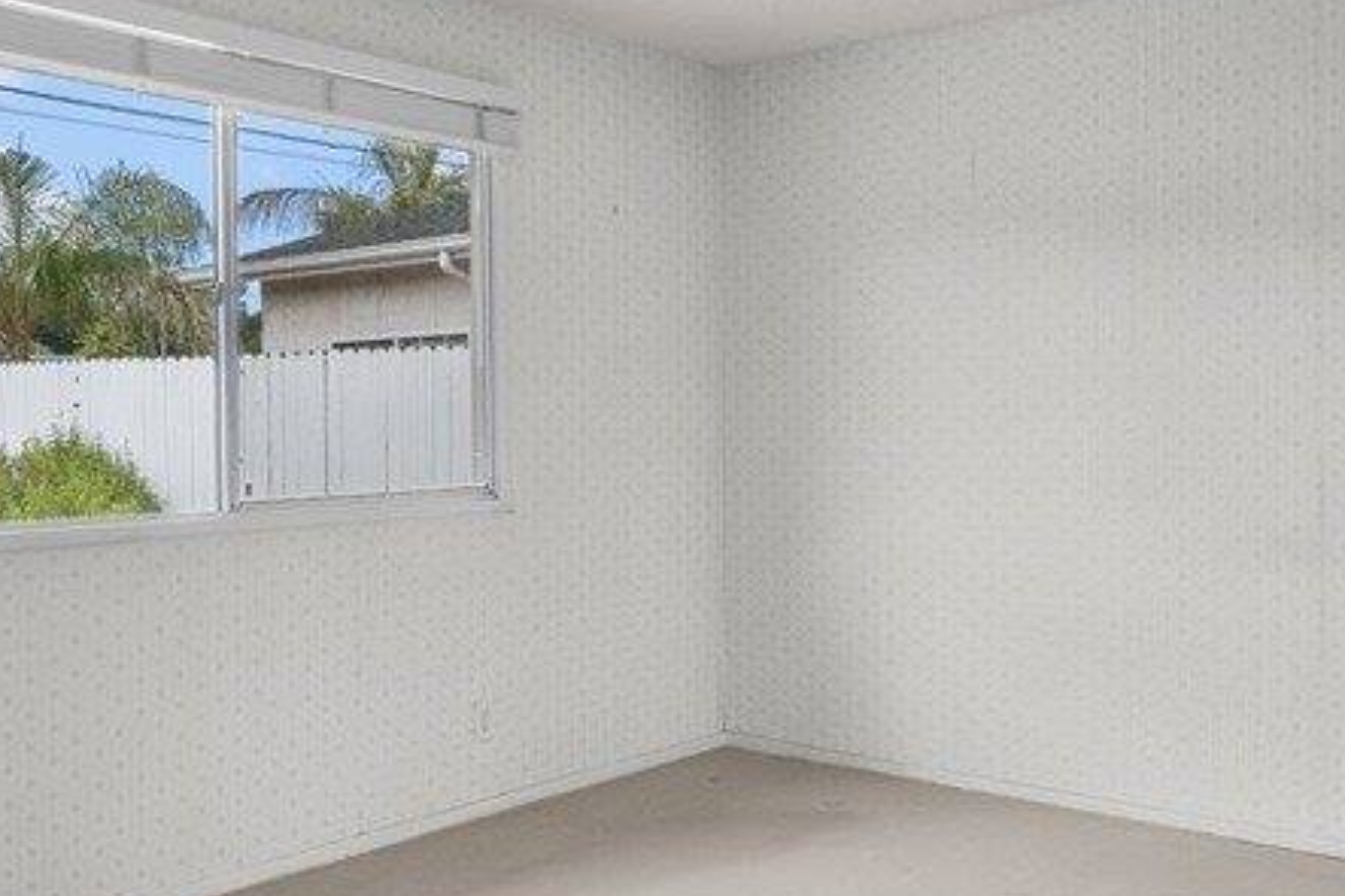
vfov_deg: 35.9
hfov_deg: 51.9
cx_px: 713
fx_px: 1382
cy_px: 418
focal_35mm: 37
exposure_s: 1/60
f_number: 8
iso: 2000
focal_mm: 16
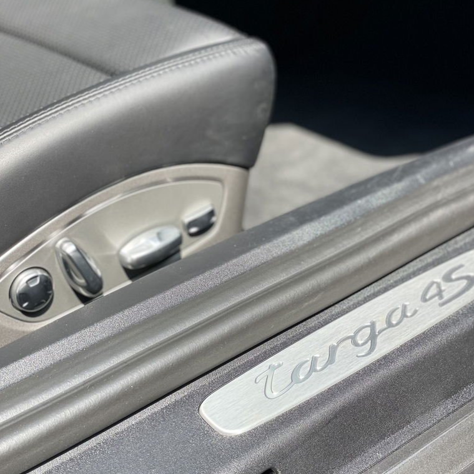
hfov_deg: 27.7
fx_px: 961
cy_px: 224
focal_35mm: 62
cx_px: 239
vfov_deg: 27.7
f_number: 2
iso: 32
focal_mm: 6
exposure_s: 1/393
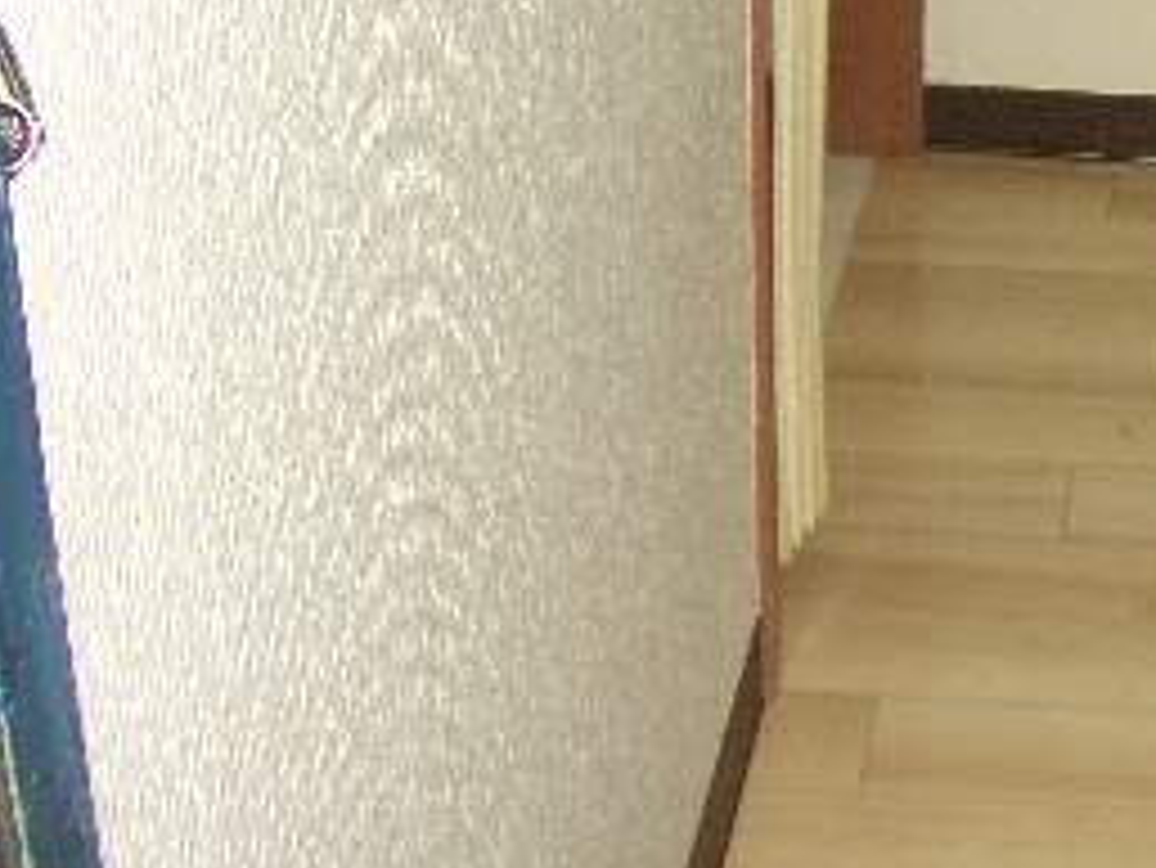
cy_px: 193
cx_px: 1363
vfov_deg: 16.9
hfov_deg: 21.0
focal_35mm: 87
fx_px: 2907
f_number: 2.6
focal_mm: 5.8
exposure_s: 1/60
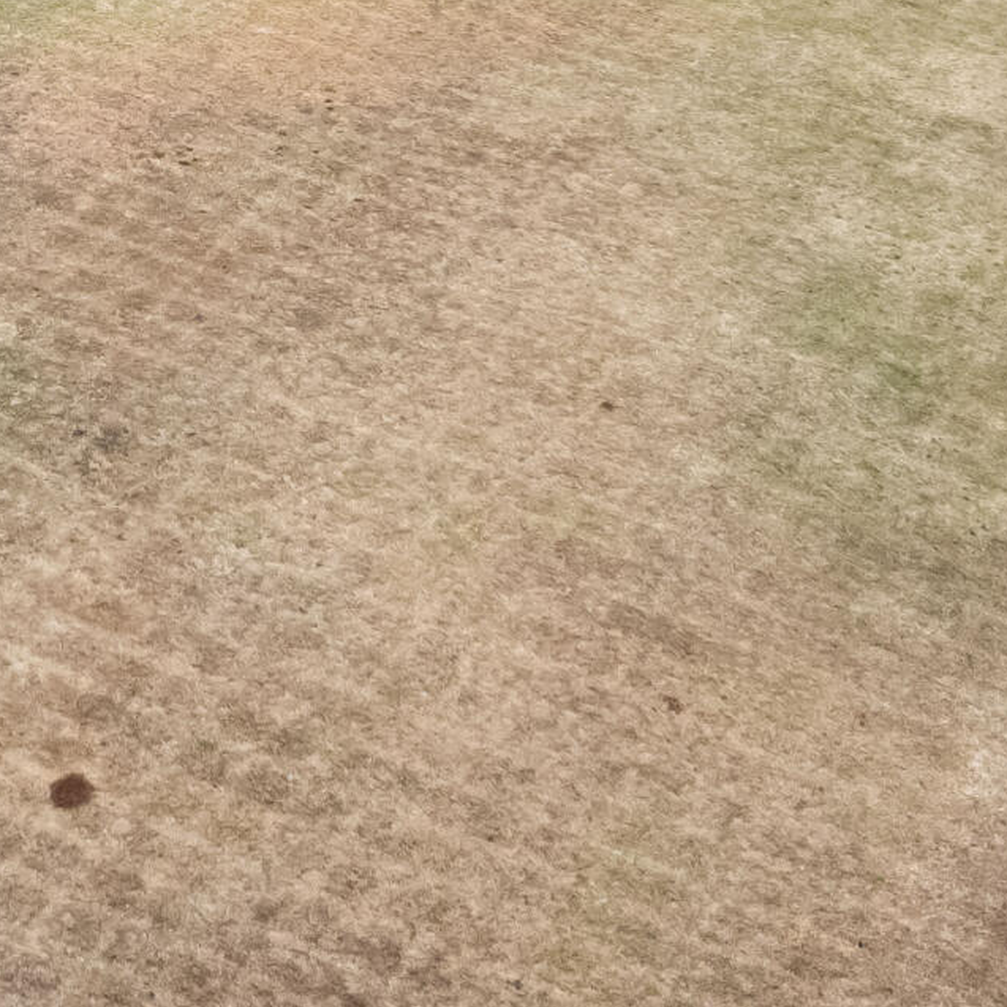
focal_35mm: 88
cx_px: -115
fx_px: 2896
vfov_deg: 18.7
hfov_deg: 18.9
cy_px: -196
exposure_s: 1/25
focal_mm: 8.38
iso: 110
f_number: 2.8
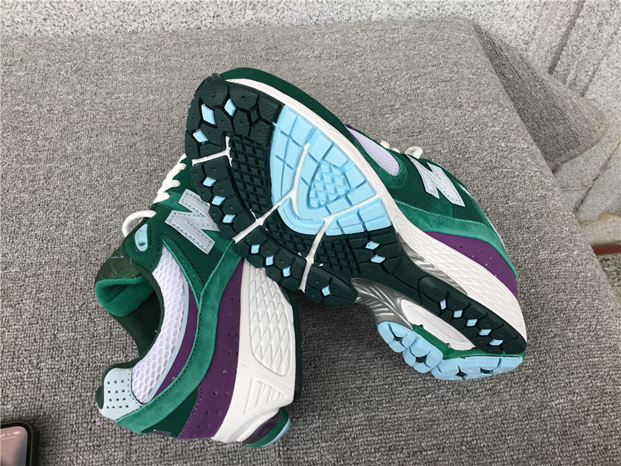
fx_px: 556
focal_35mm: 31
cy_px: 233
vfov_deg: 45.4
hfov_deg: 58.4
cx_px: 310
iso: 25
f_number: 2.4
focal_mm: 3.3
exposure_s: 1/100
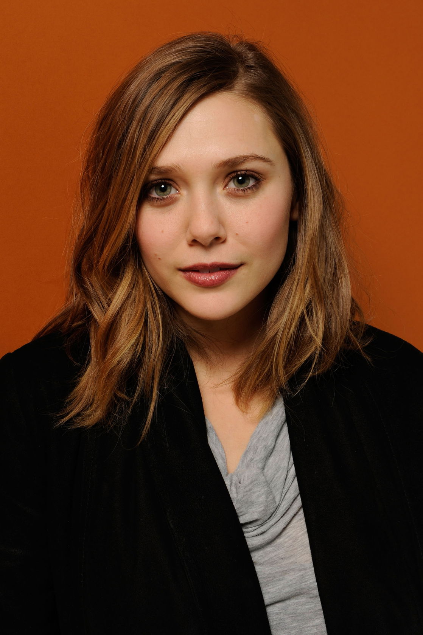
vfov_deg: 34.5
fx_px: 1023
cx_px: 212
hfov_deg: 23.4
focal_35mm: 58
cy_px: 318
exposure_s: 1/100
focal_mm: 58
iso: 200
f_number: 13
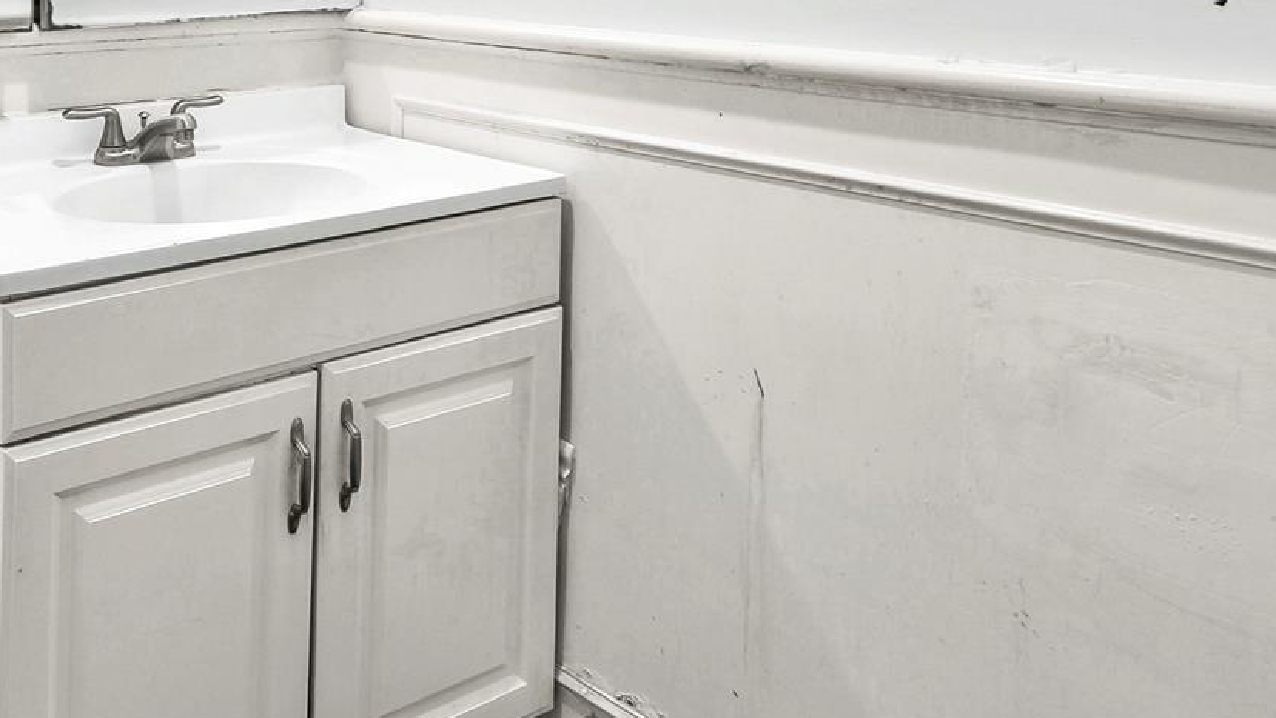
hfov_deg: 52.8
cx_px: 194
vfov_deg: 31.0
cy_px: -63
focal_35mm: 34
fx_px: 1151
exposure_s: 1/8
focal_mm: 14
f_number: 9
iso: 200
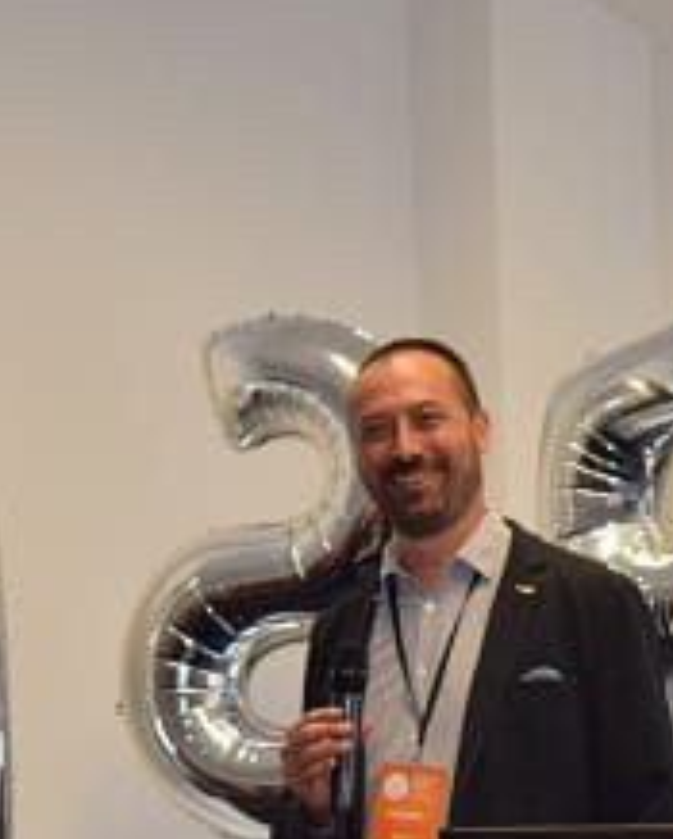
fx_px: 4249
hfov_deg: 9.0
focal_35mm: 171
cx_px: 508
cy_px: 654
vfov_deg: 11.2
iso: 800
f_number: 4.5
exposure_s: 1/100
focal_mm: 34
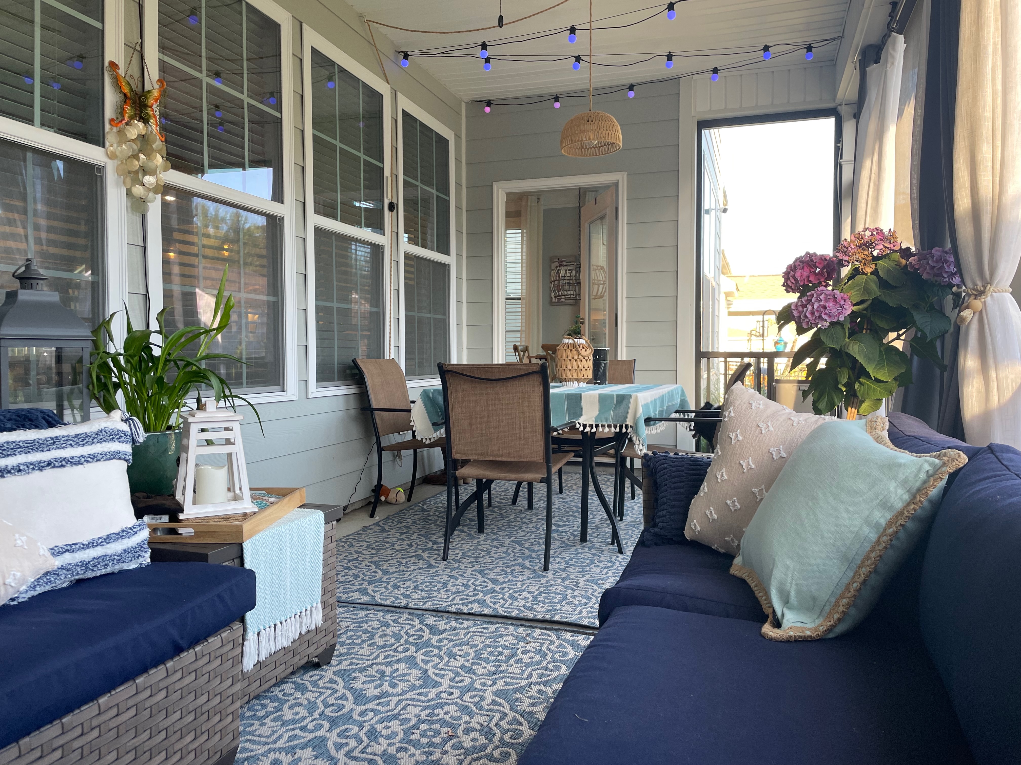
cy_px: 382
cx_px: 510
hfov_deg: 67.3
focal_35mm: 26
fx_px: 767
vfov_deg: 53.1
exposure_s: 1/121
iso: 80
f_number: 1.6
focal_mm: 4.2
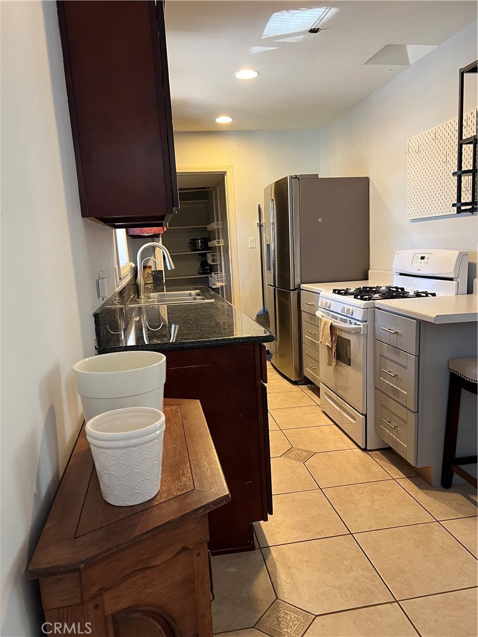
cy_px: 318
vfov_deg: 67.3
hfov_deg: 53.1
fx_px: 479
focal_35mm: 26
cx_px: 239
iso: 200
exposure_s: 1/60
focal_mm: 5.7
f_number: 1.5
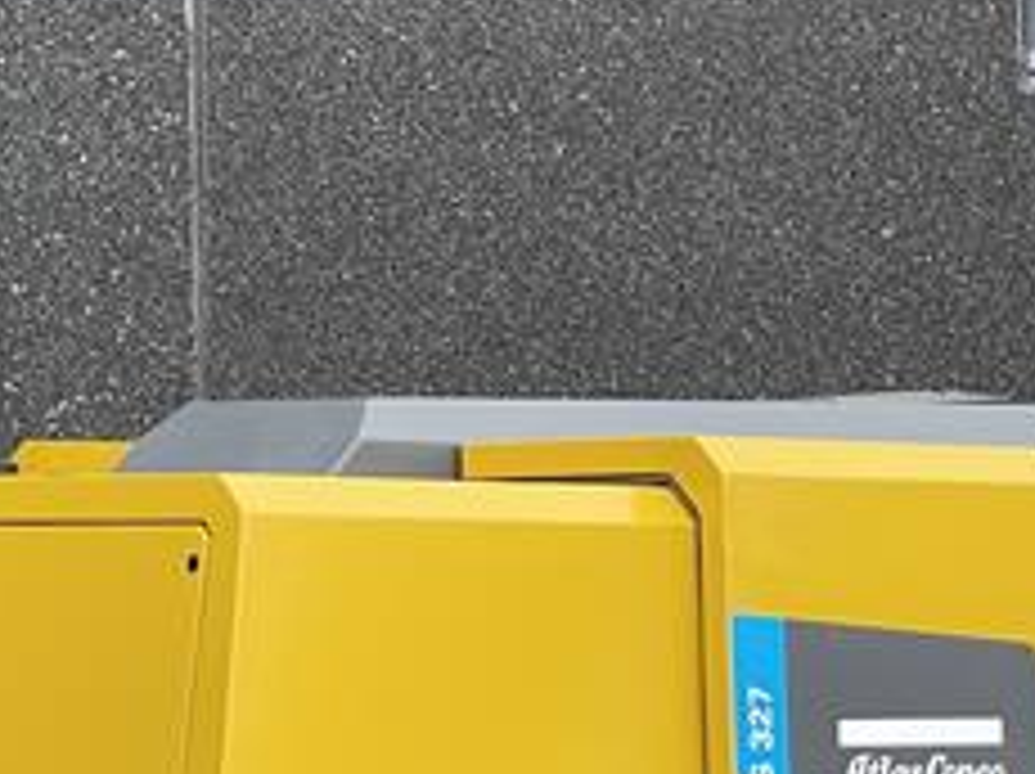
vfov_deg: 6.6
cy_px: 922
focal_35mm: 223
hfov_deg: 8.9
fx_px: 6661
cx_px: 486
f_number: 2.2
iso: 20
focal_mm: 7.5
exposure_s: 1/185
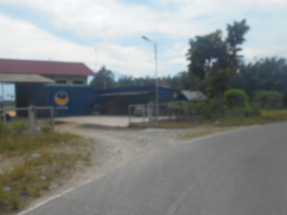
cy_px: 109
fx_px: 290
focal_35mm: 35
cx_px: 155
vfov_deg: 40.7
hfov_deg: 52.6
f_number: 3.2
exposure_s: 1/1600
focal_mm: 4.6
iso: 80
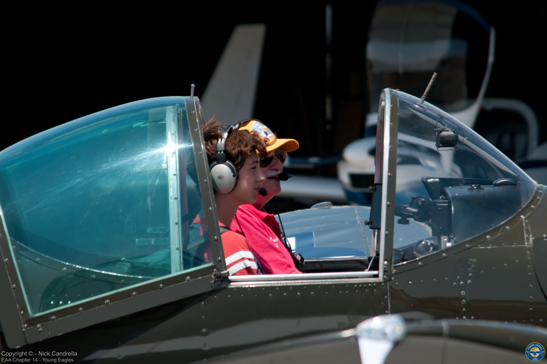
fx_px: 4553
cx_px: 274
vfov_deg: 4.6
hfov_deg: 6.9
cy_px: 182
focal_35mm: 300
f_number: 5.6
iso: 100
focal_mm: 200
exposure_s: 1/320
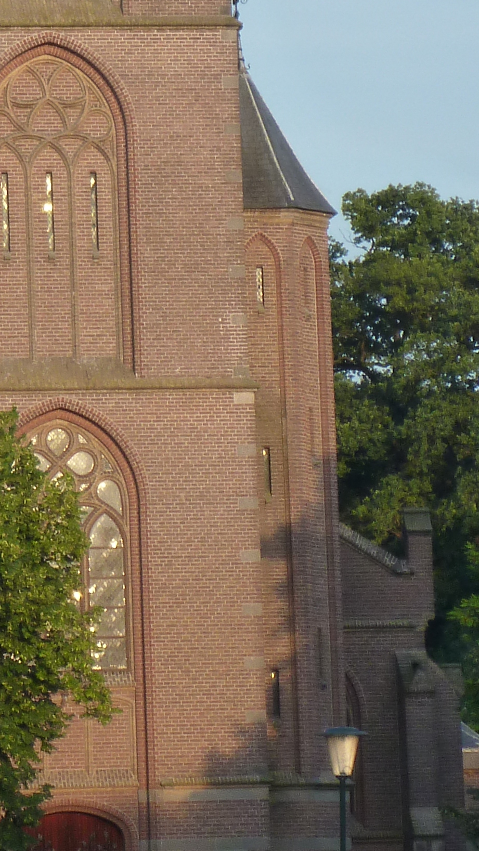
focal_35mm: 230
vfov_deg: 9.3
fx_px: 5193
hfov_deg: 5.3
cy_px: 10
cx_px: 18
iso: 125
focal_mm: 14.3
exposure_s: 1/60
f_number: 5.6
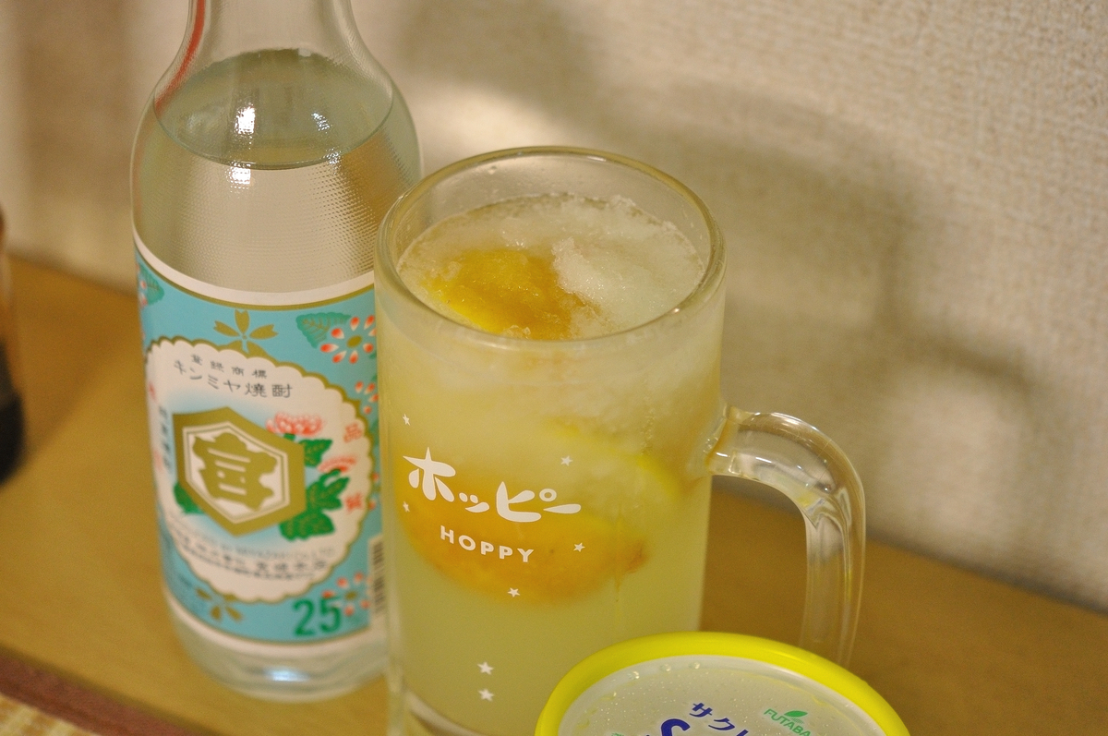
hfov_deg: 22.6
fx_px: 2767
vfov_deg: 15.2
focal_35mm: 90
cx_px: 554
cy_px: 368
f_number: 3
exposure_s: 1/250
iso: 1000
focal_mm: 60
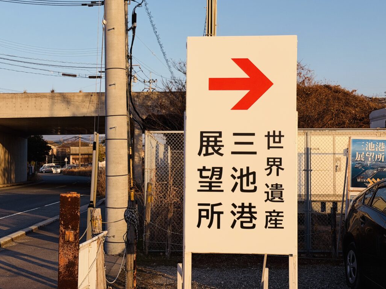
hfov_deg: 32.2
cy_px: 138
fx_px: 669
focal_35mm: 60
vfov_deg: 24.4
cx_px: 174
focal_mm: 6.76
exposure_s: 1/5208
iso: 64
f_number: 1.78
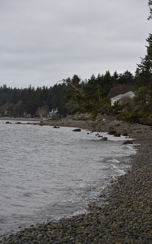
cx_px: 73
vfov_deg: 20.2
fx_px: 683
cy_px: 122
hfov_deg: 12.7
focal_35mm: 103
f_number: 6.3
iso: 100
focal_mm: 100
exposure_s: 1/200
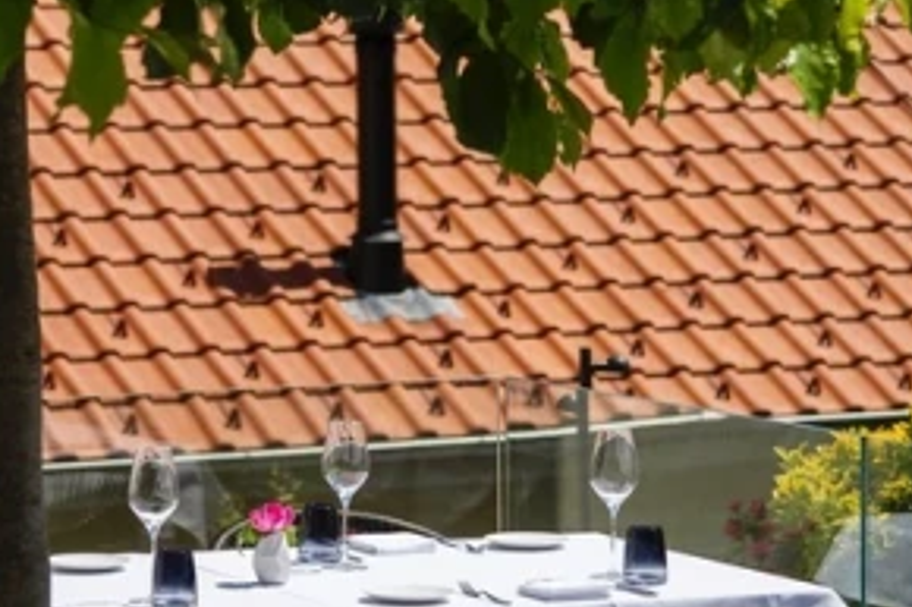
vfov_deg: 6.6
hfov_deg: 9.9
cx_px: 305
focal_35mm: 207
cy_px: 267
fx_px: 5241
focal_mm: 50
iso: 100
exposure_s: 1/3200
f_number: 3.2
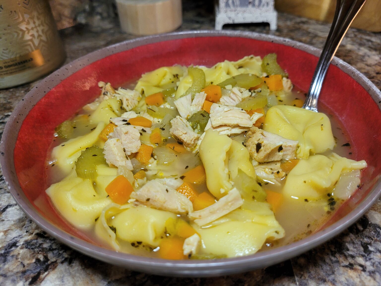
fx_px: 286
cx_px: 190
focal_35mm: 26
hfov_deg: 67.3
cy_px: 143
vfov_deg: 53.1
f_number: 1.8
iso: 250
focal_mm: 5.4
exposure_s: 1/120
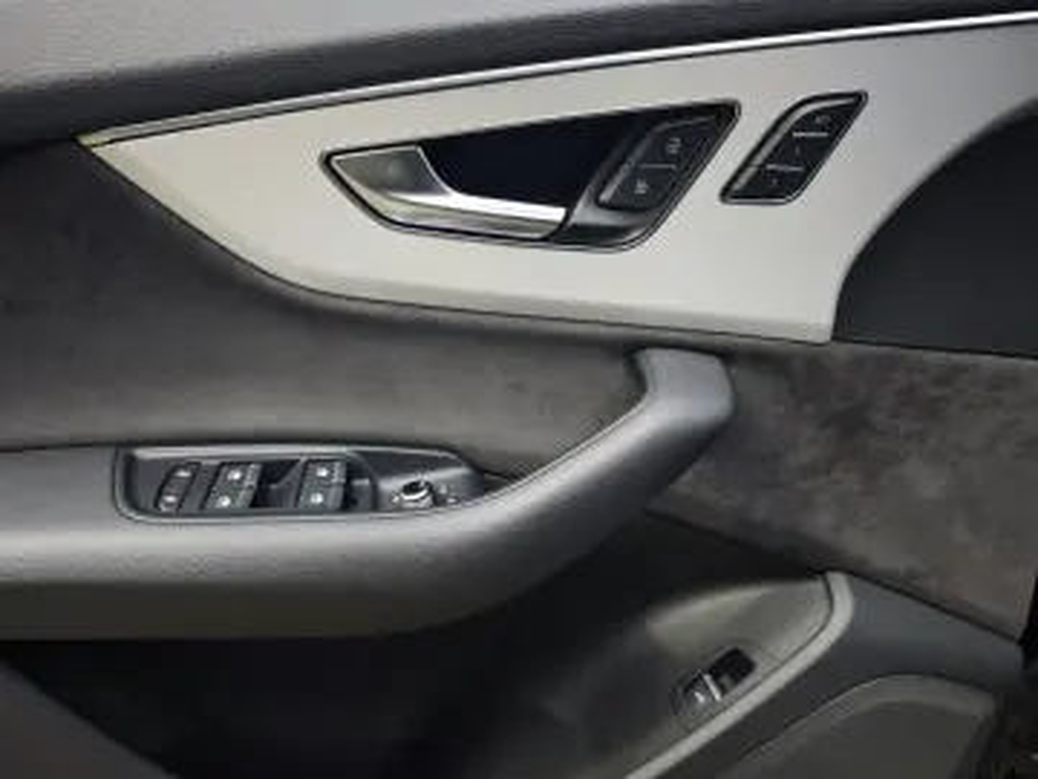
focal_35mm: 23
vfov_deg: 58.9
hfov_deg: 73.9
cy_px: 390
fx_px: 690
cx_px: 519
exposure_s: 1/280
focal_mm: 6.55
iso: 50
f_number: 1.6
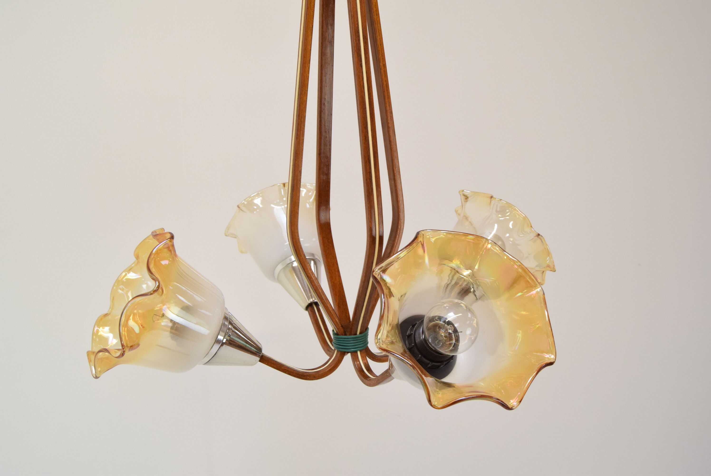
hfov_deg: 61.9
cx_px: 356
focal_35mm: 30
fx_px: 593
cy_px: 238
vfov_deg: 43.7
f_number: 8
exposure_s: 1/250
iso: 1600
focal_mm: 20
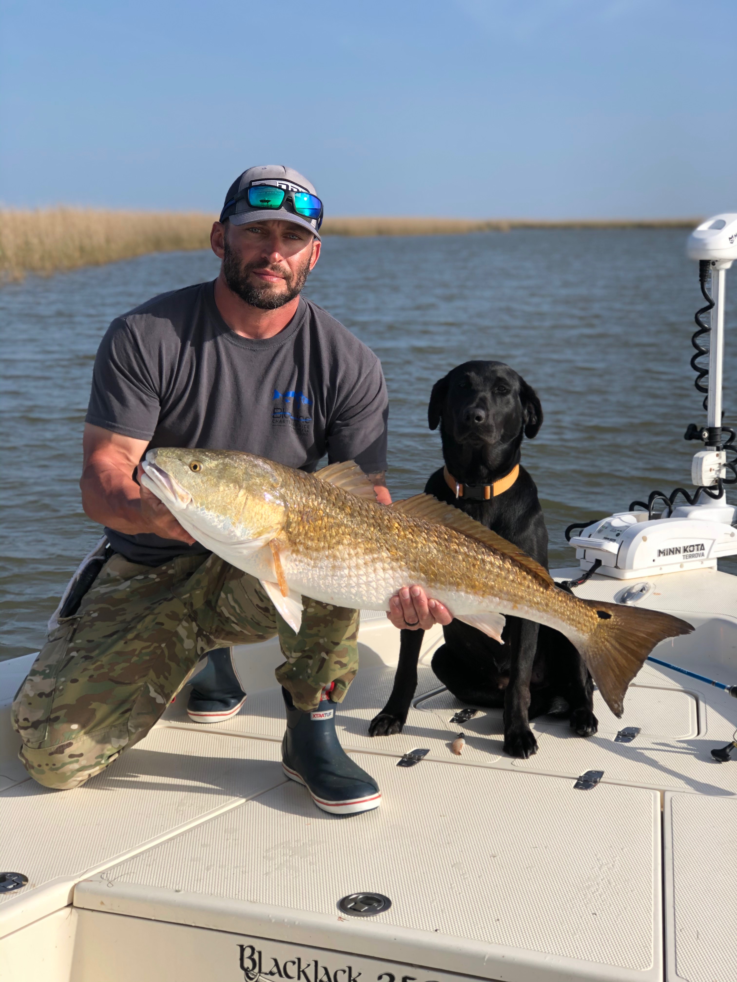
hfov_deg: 25.7
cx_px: 368
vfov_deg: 33.8
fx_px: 1618
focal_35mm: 57
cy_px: 491
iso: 20
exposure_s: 1/960
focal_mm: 6.6
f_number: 2.8
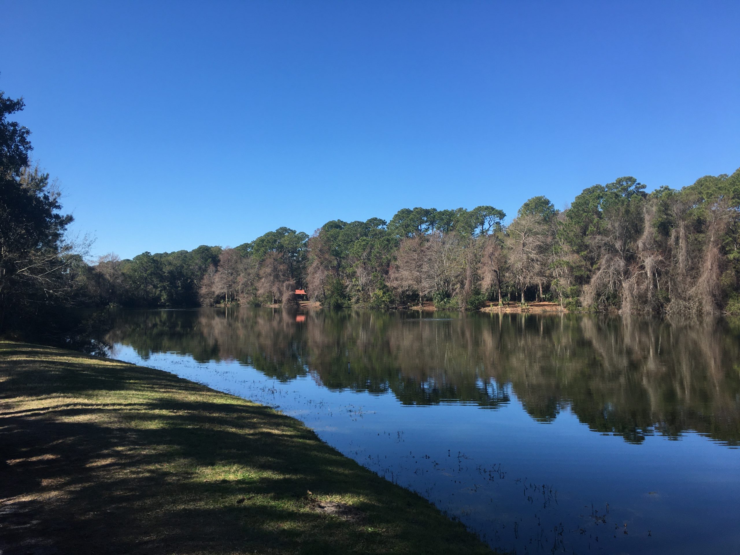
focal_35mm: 29
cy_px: 278
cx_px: 370
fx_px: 620
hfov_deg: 61.7
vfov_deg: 48.2
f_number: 2.2
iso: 25
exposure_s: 1/894
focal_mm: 4.15
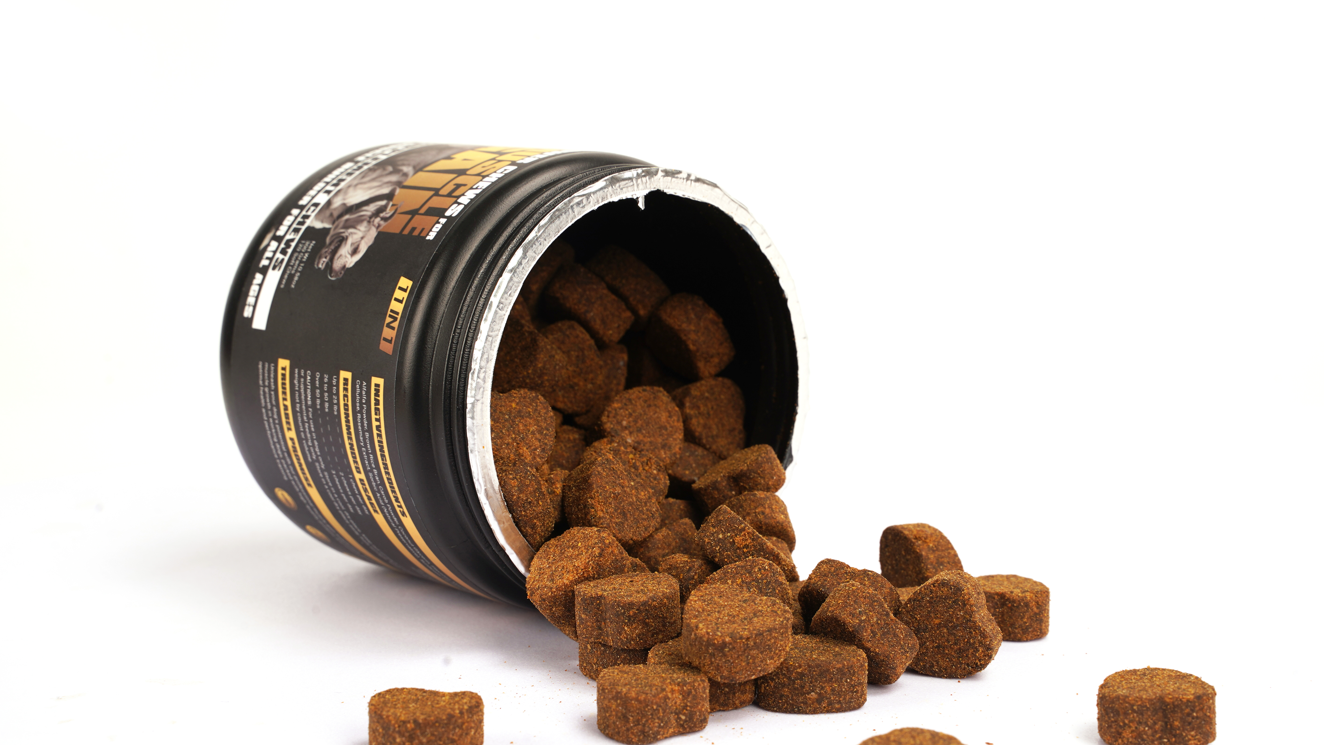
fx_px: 2177
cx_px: 696
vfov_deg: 19.4
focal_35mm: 62
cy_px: 457
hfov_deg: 33.8
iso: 100
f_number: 14
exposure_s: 1/80
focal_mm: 56
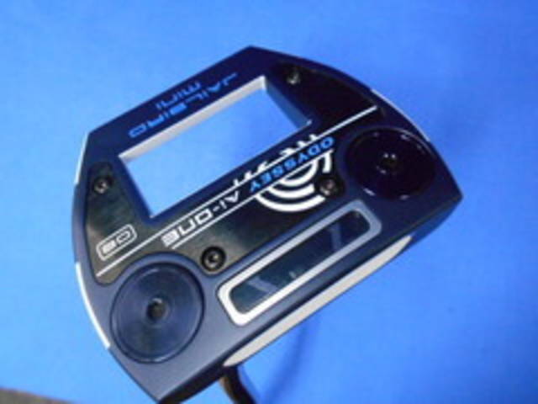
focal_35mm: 26
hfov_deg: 67.3
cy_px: 202
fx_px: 404
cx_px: 269
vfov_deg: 53.1
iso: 800
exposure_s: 1/60
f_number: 3.2
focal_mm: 4.6
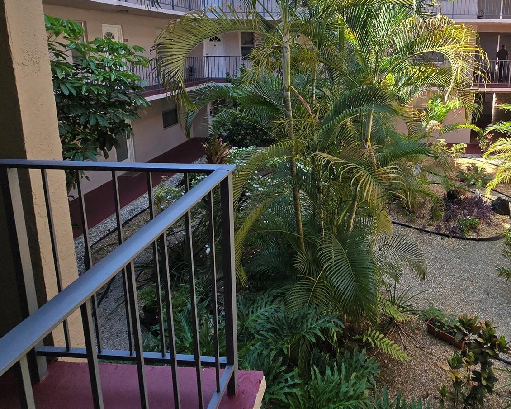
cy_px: 119
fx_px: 348
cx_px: 360
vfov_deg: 58.7
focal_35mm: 23
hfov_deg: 69.4
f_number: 2.2
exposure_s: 1/539
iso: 50
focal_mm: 2.2
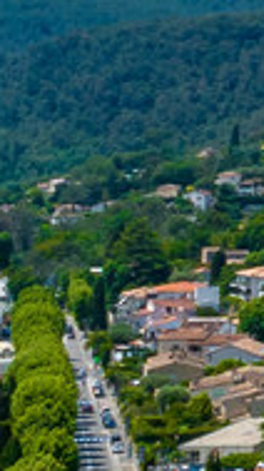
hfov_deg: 4.8
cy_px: 77
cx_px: 1153
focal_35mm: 221
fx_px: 2756
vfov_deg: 9.7
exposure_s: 1/200
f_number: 11
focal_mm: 12.3
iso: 100
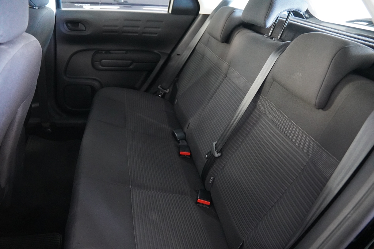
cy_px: 124
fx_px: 265
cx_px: 187
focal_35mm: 26
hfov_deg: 70.4
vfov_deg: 50.4
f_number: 2.8
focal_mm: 17
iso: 6400
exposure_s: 1/50
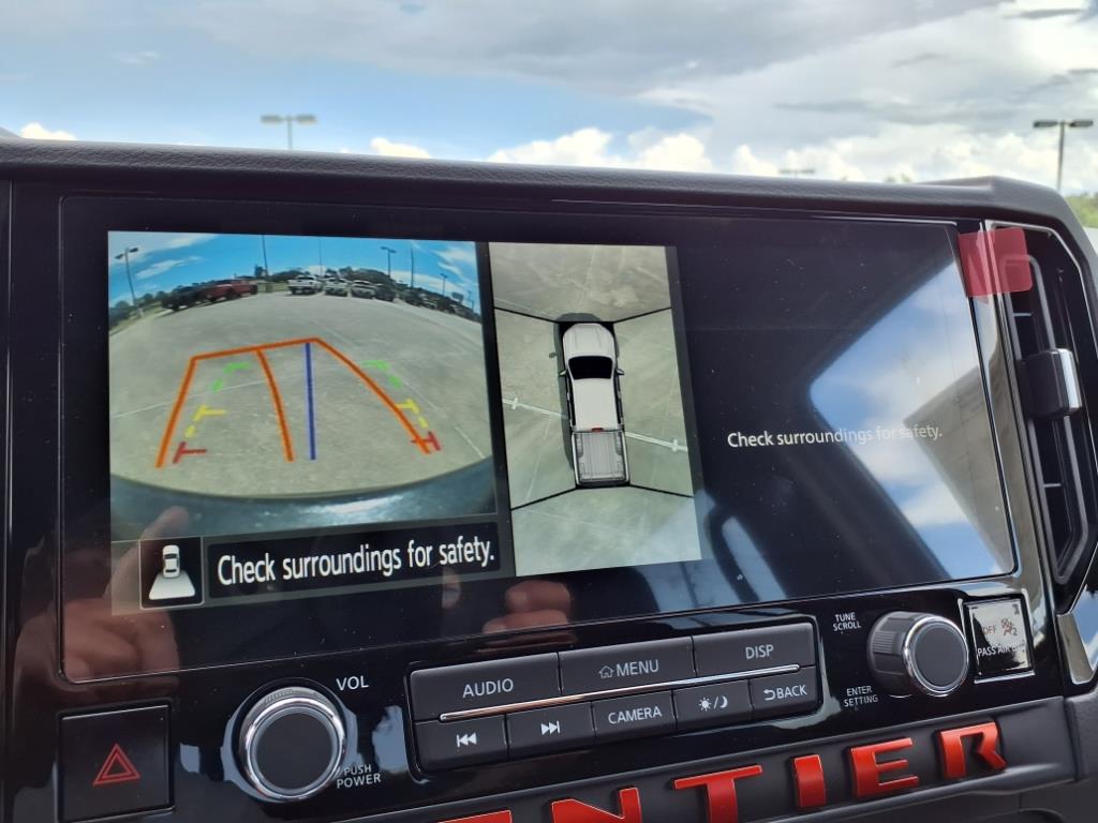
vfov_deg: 51.4
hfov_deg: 65.3
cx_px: 549
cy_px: 412
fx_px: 856
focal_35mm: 27
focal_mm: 3.58
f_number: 1.9
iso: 40
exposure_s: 1/370
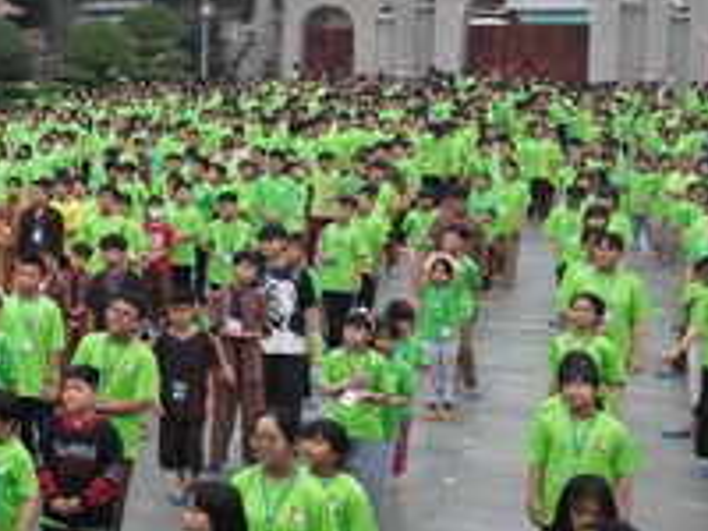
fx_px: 1595
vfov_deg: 18.8
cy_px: 152
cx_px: -340
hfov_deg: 21.3
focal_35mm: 78
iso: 100
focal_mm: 6.72
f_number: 1.7
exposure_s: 1/100
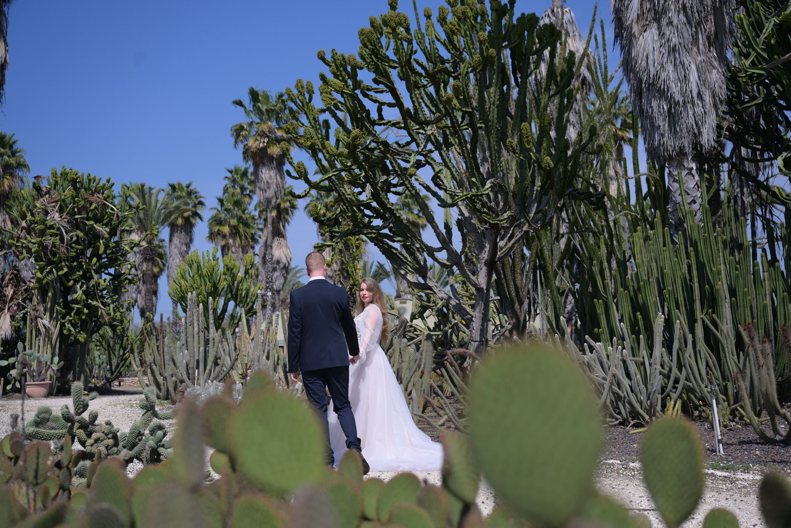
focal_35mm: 46
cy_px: 264
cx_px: 396
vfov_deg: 29.3
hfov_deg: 42.7
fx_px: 1011
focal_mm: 46
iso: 100
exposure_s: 1/2000
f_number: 4
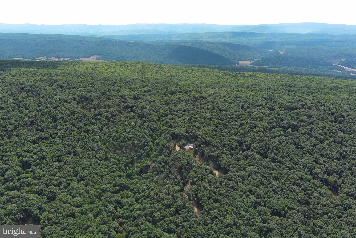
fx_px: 287
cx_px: 178
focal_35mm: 29
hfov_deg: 63.7
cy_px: 119
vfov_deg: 45.0
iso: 100
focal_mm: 10.57
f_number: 2.8
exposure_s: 1/793
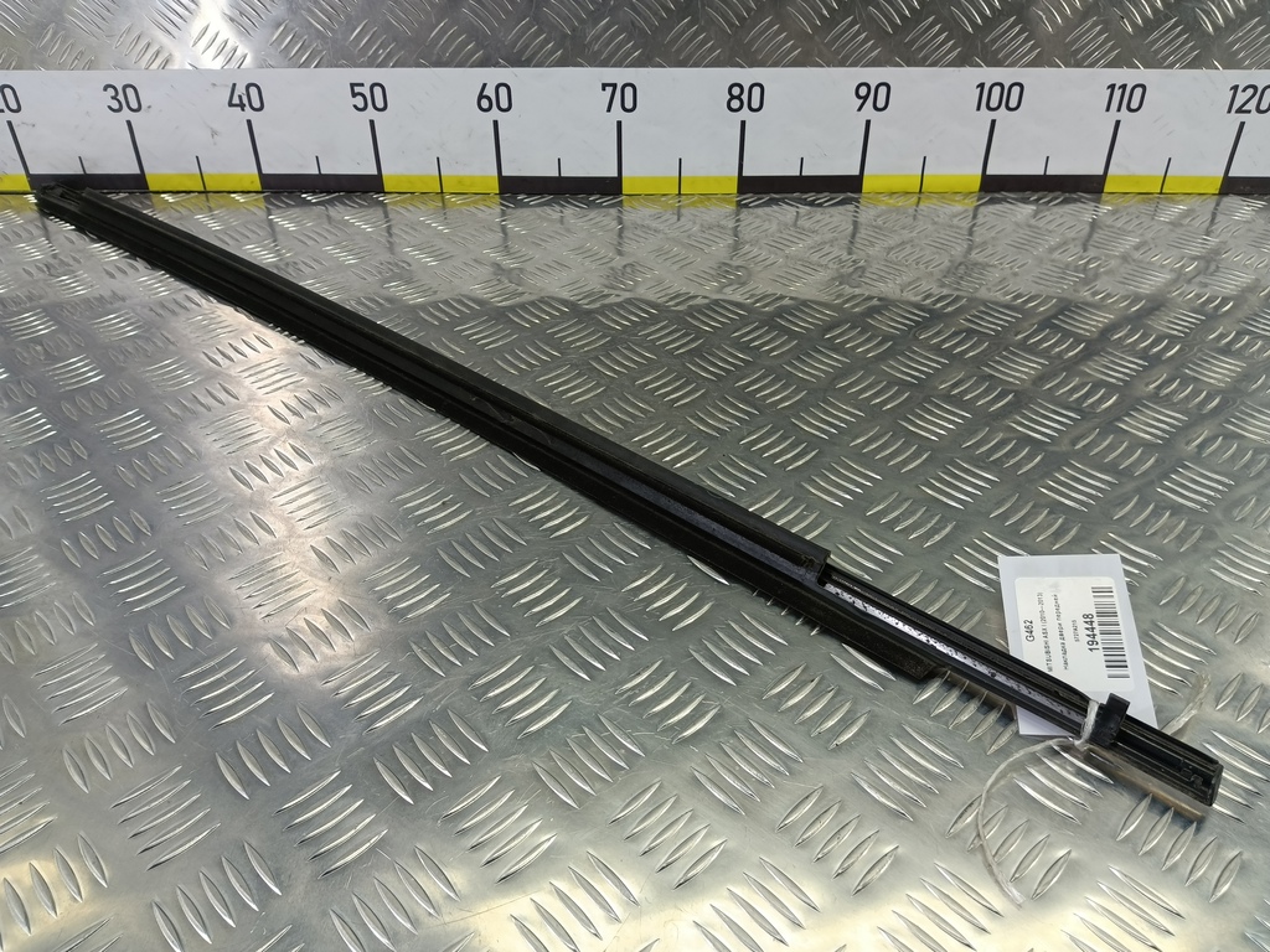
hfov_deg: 73.9
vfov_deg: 58.9
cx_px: 635
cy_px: 476
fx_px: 844
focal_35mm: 23
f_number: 1.6
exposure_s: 1/50
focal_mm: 4.11
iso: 92
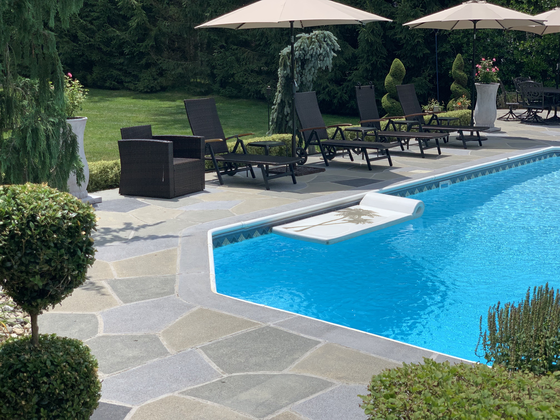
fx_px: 841
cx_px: 280
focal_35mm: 52
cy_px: 210
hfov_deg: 36.8
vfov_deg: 28.0
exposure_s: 1/1653
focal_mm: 6
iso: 16
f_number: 2.4
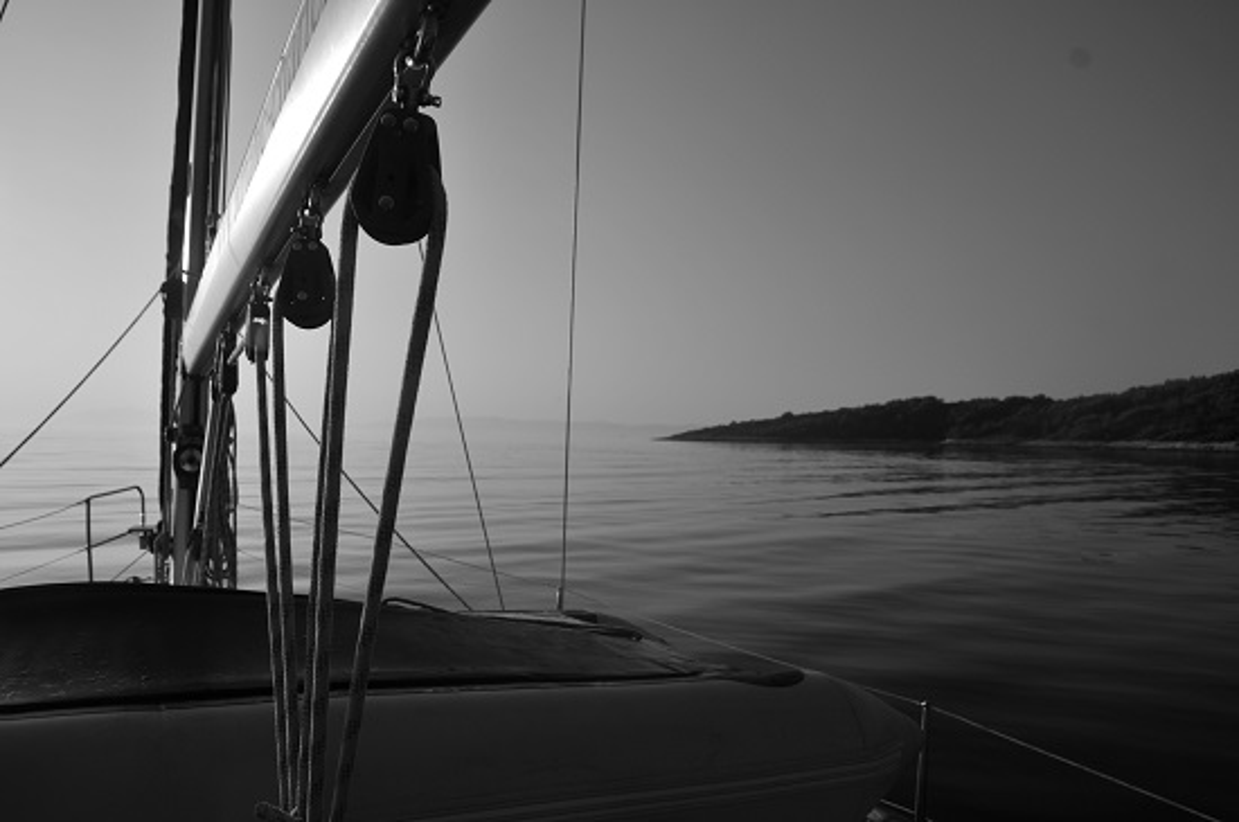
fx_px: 876
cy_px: 411
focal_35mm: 26
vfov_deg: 50.3
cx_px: 620
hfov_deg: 70.5
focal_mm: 17
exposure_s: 1/1600
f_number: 7.1
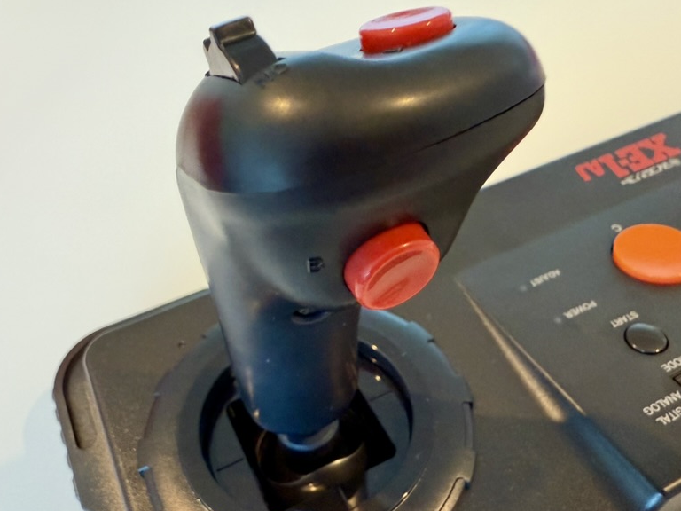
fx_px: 630
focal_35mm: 32
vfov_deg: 44.1
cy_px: 277
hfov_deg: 56.7
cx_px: 371
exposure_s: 1/50
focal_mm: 2.22
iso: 500
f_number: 2.2
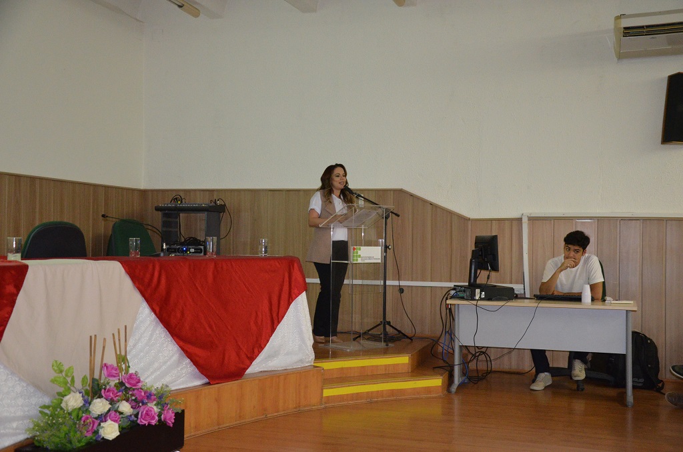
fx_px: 795
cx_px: 342
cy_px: 226
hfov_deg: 46.5
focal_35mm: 42
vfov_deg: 31.7
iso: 3200
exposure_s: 1/60
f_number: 4
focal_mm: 28
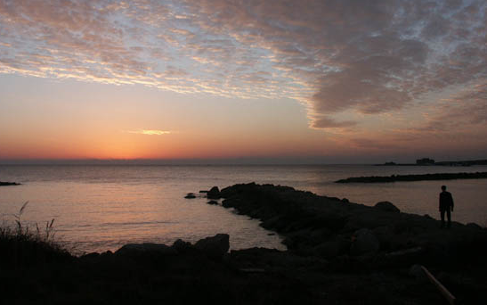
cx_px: 243
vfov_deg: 33.5
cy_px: 122
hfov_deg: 51.5
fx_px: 504
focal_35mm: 38
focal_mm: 9.06
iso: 100
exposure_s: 1/180
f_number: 5.6
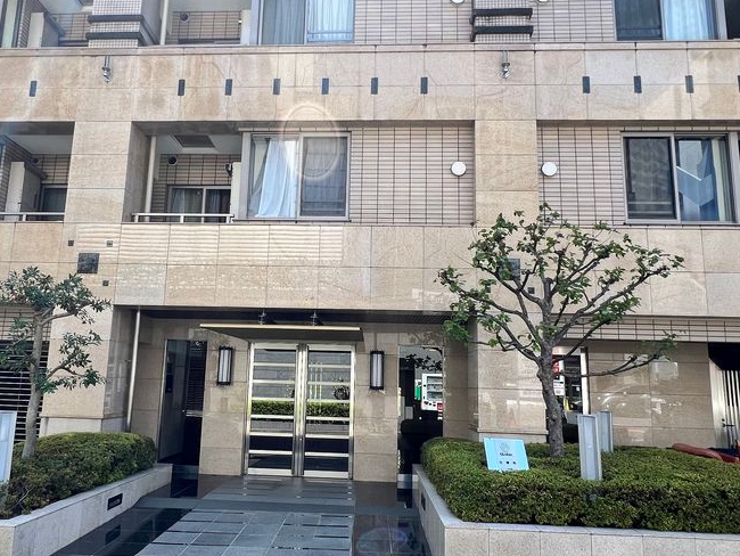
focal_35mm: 24
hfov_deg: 71.5
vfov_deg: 56.8
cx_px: 340
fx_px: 513
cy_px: 299
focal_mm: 1.57
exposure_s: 1/273
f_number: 1.8
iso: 32
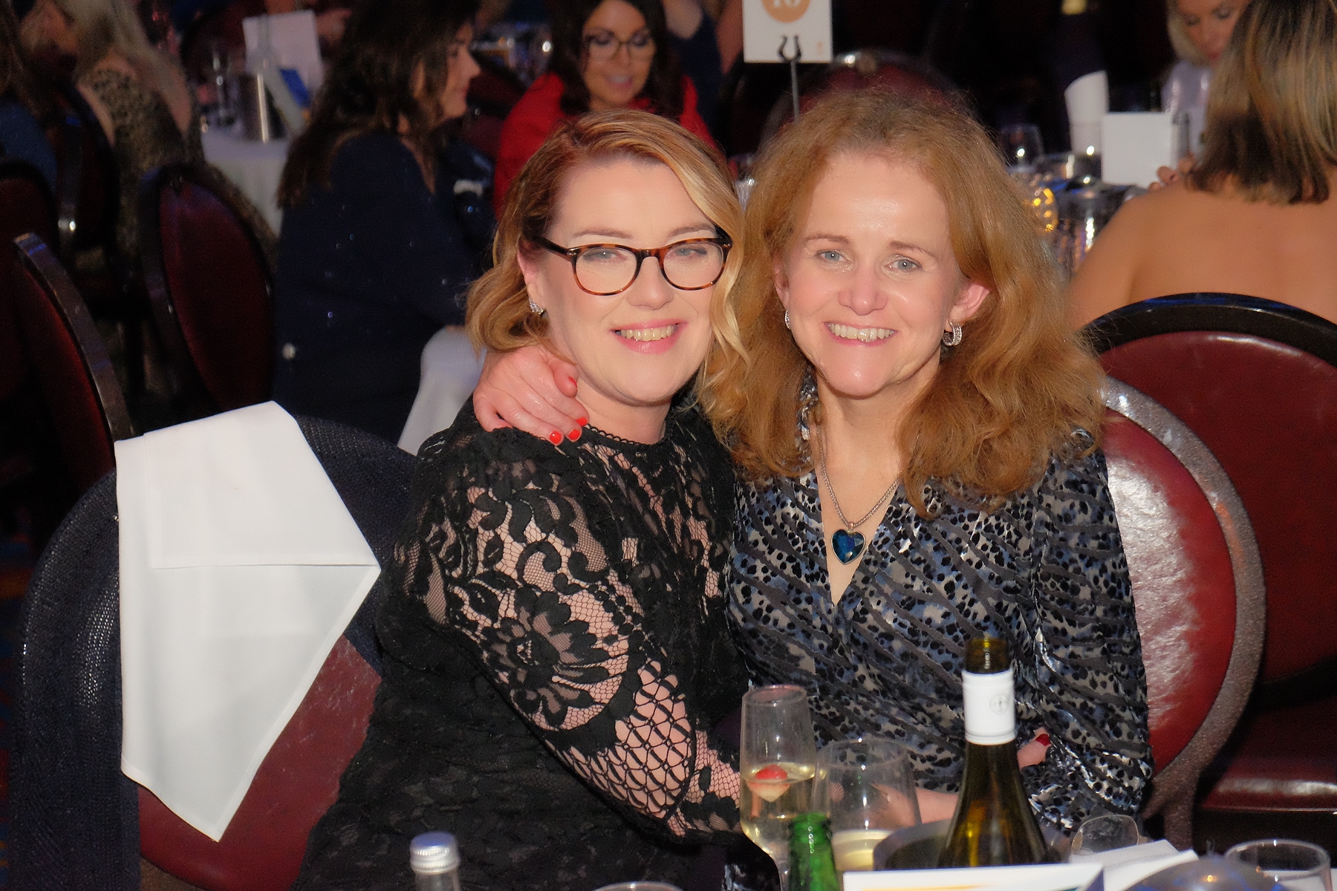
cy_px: 446
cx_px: 668
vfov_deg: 17.9
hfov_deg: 26.7
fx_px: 2822
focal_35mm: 76
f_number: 4.5
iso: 6400
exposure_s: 1/160
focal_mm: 50.5
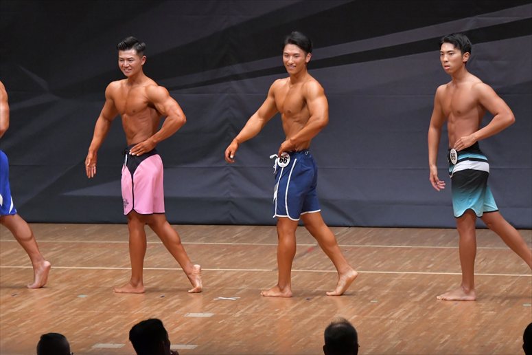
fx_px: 3323
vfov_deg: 6.1
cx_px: 266
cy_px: 178
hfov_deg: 9.2
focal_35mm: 225
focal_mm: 150
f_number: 5.6
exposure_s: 1/400
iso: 6400
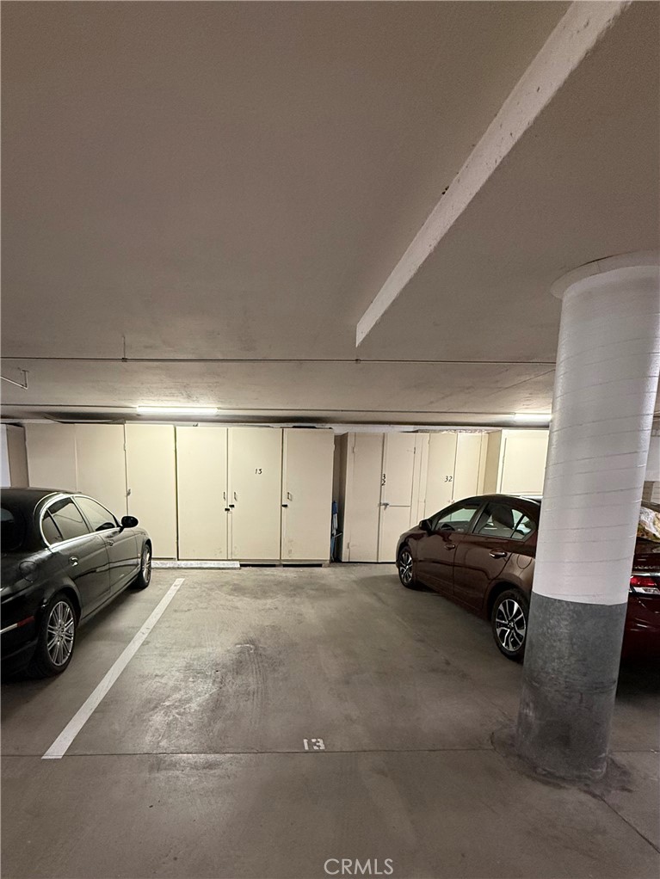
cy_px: 440
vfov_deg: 102.0
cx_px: 330
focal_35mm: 14
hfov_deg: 85.7
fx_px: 356
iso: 500
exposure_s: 1/60
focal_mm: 2.22
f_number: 2.2
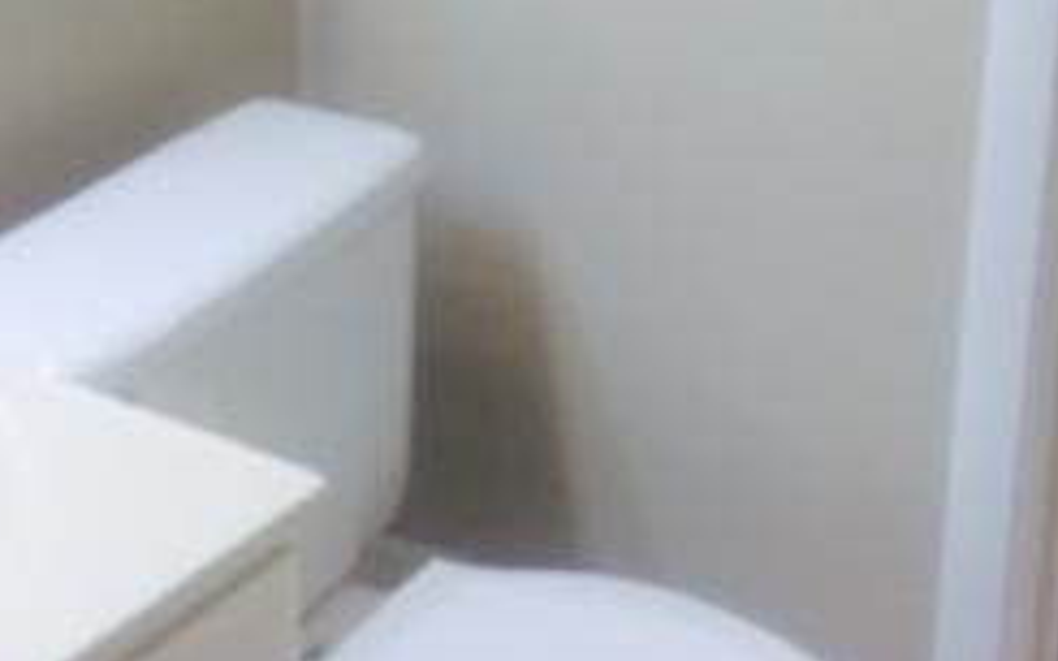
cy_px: -117
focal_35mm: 83
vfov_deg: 15.2
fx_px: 2393
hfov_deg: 24.9
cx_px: 618
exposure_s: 1/40
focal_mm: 4.12
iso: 40
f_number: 2.2
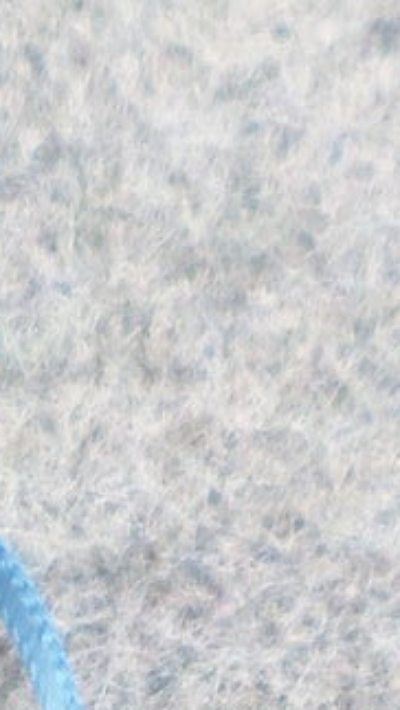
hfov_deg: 7.4
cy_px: 2040
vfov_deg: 10.2
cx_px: -66
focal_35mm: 162
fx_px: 3051
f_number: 2.5
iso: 100
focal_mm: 4.5
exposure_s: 1/30
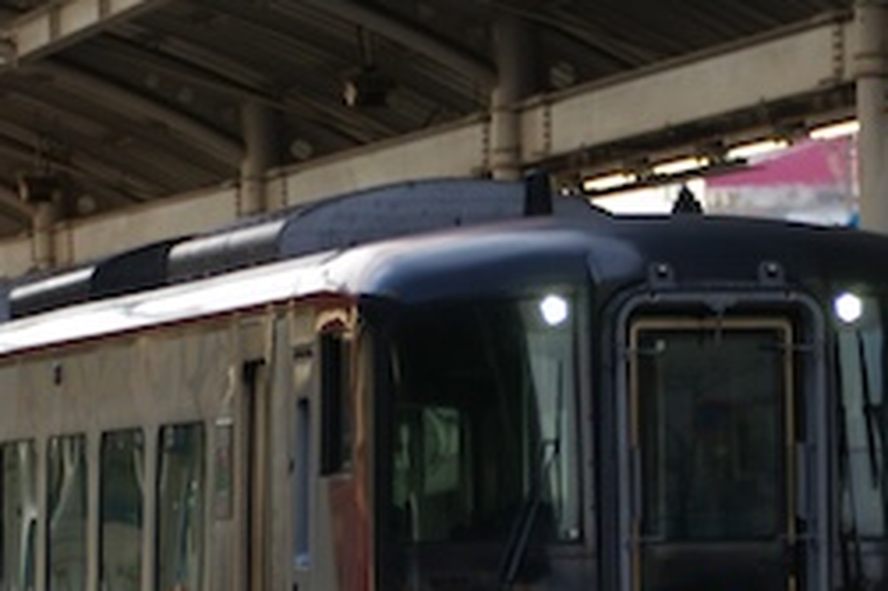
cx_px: 456
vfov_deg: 4.3
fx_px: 7765
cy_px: 649
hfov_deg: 6.5
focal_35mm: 315
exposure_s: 1/350
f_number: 5.6
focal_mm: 88
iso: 400
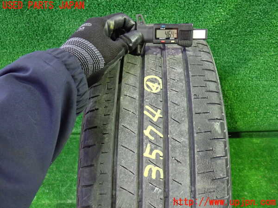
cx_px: 139
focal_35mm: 30
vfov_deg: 46.8
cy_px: 104
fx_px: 241
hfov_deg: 60.0
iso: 800
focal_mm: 5.4
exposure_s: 1/30
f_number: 2.3
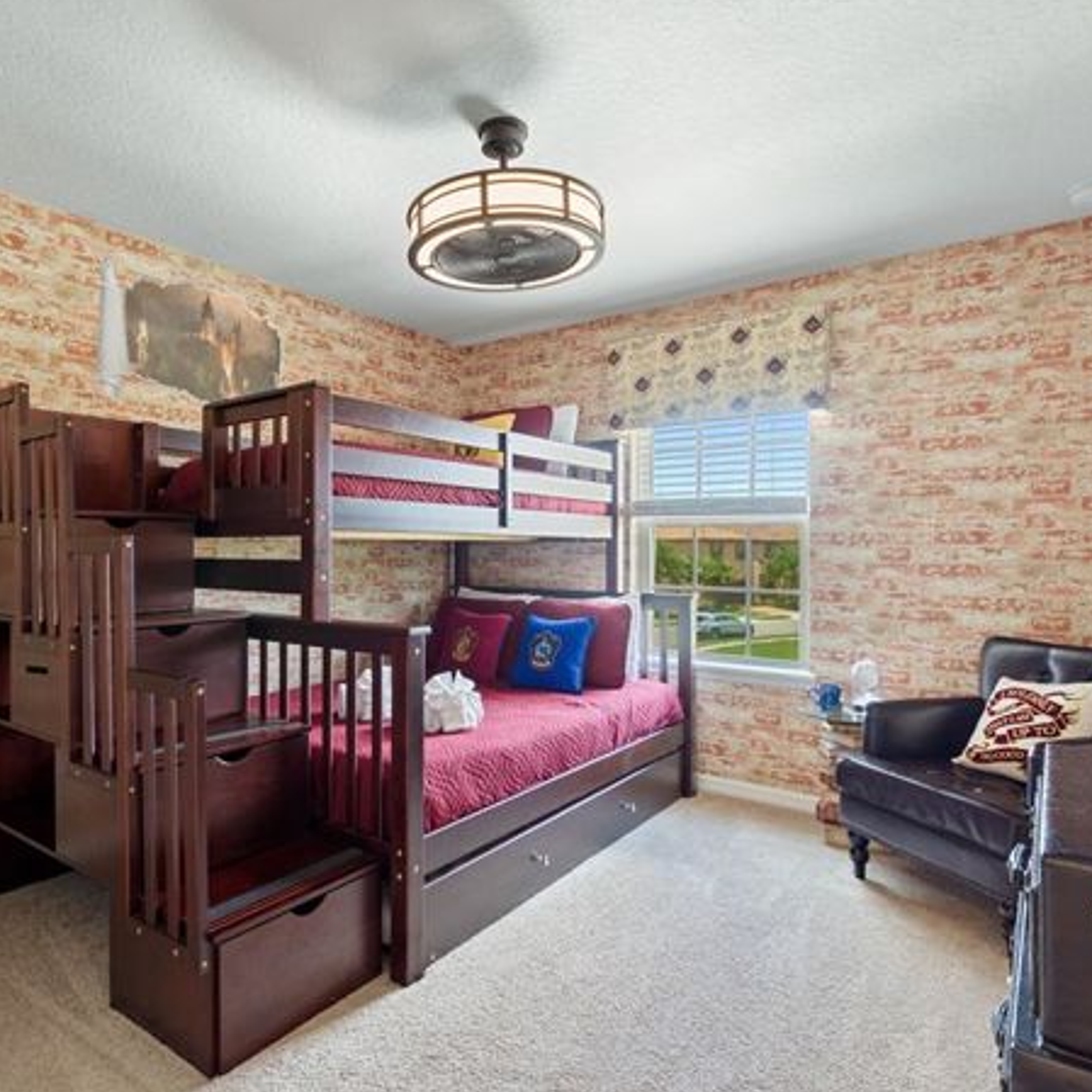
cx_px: 461
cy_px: 553
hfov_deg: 74.3
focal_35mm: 20
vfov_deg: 74.8
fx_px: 714
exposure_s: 1/4
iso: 400
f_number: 4.5
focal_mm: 10
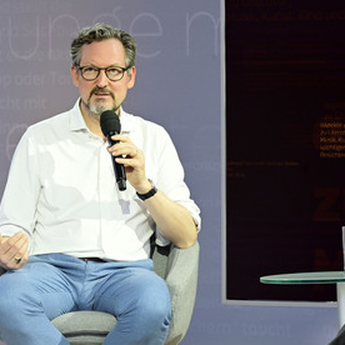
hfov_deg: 6.3
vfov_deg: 6.3
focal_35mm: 278
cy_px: 175
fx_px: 3135
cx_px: 77
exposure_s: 1/250
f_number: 9
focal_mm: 200
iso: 1250
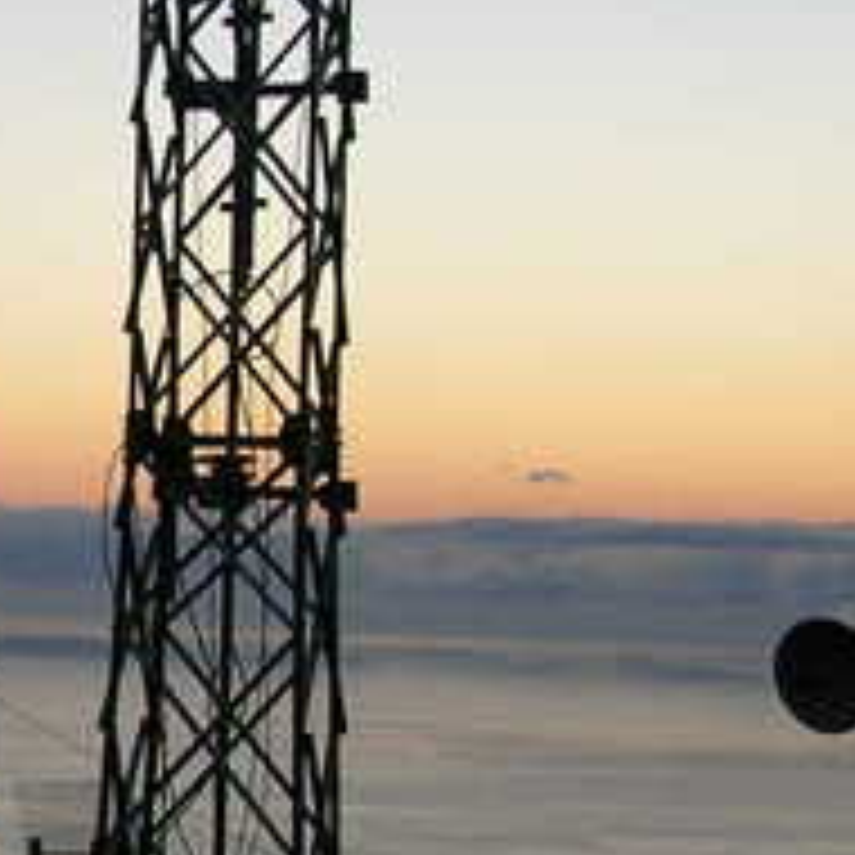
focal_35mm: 134
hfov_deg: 12.3
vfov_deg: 13.0
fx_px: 3745
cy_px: 605
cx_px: -500
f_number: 2.7
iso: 50
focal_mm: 6
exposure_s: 1/87.6
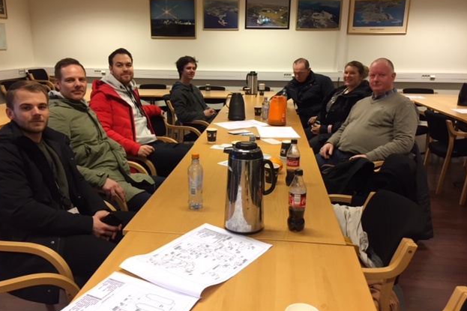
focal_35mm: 31
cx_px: 229
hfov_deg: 60.3
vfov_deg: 42.3
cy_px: 151
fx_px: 402
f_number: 2.2
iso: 80
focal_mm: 4.15
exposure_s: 1/33
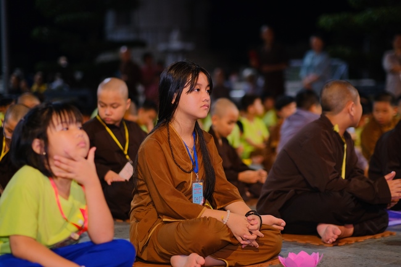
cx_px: 200
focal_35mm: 84
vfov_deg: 16.3
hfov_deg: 24.2
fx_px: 935
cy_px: 134
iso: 800
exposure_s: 1/100
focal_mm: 56
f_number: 1.4
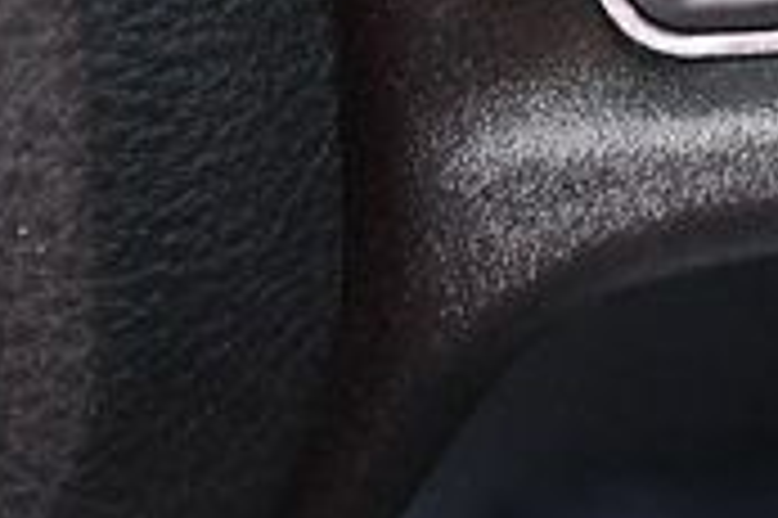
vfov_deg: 5.1
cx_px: 1376
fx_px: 5743
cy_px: 41
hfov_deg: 7.5
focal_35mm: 266
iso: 2500
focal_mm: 30
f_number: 4
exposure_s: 1/25
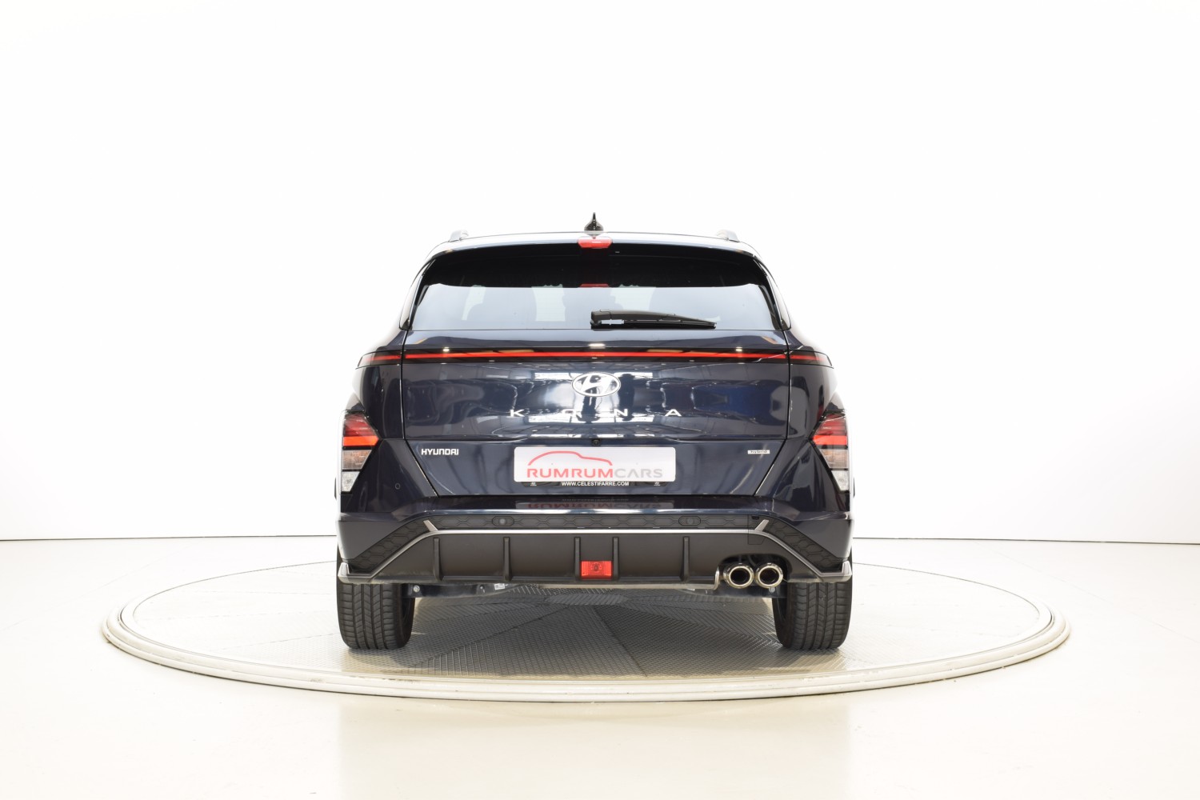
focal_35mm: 48
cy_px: 400
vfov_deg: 28.1
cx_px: 600
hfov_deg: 41.1
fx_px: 1600
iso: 100
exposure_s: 1/2
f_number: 11
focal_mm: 32
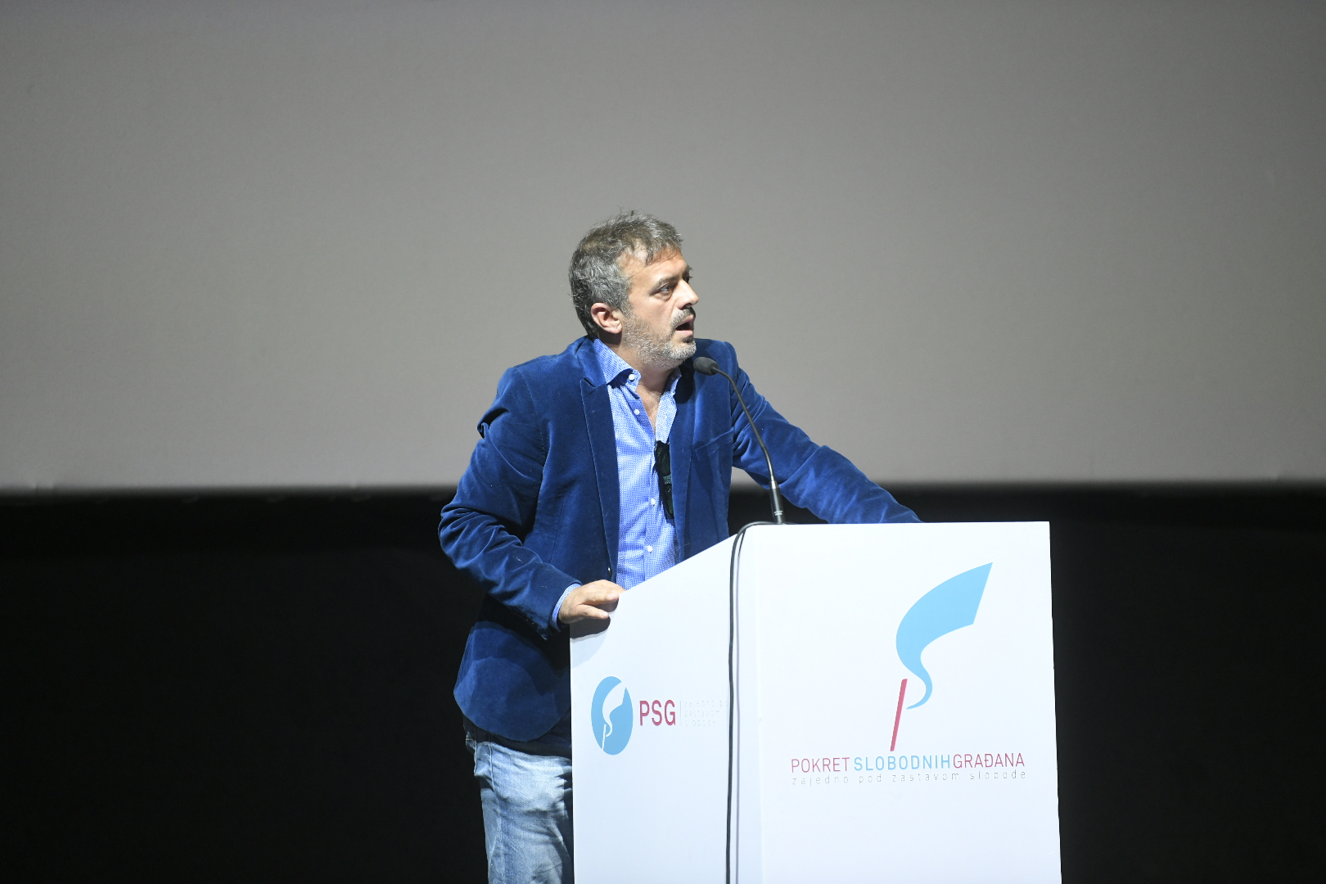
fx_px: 7366
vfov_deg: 6.9
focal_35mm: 200
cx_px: 663
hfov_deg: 10.3
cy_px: 442
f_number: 2.8
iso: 2500
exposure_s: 1/320
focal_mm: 200
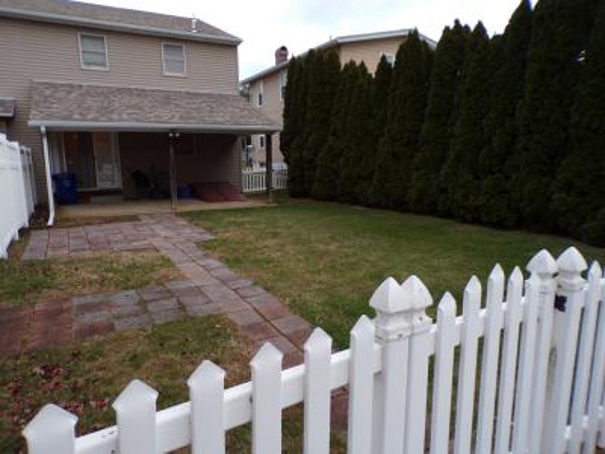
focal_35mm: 24
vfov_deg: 56.8
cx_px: 302
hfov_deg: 71.6
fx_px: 419
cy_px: 227
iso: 80
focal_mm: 4.3
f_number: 3
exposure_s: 1/34
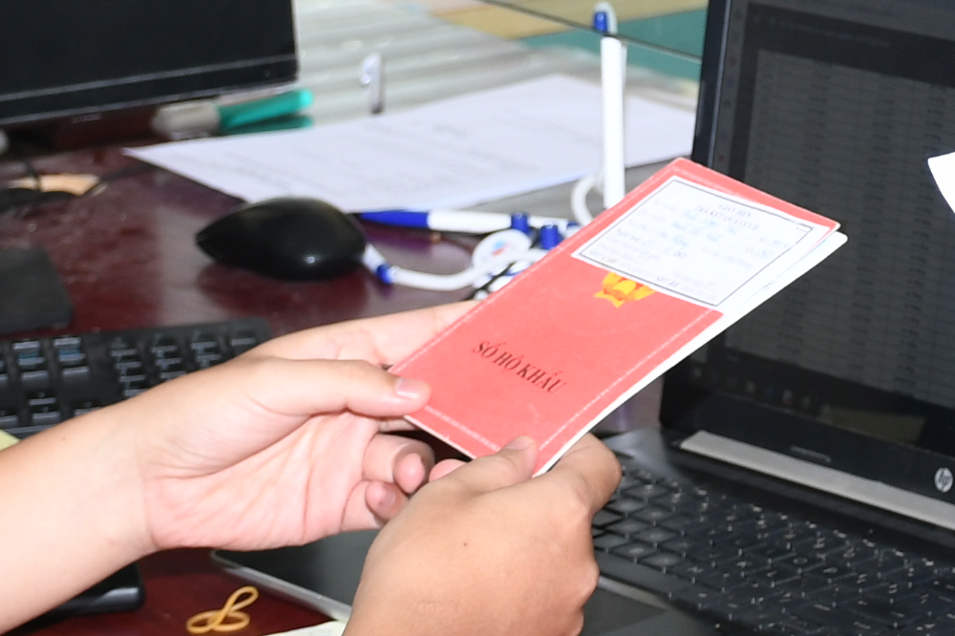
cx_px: 1006
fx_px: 4985
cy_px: -208
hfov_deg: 10.8
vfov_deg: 7.2
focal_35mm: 188
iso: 320
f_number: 4
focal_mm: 30
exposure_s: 1/200
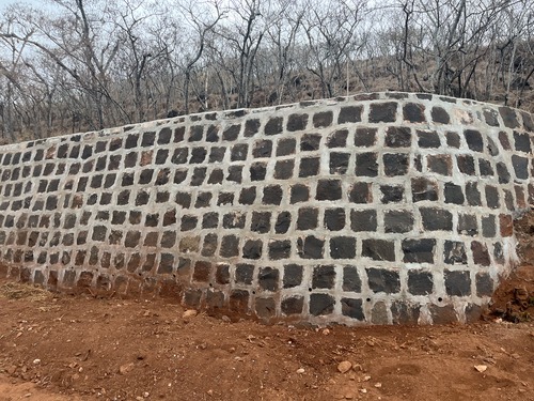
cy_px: 200
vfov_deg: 53.1
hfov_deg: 67.3
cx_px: 267
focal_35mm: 26
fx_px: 401
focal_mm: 5.1
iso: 50
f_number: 1.6
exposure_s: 1/375
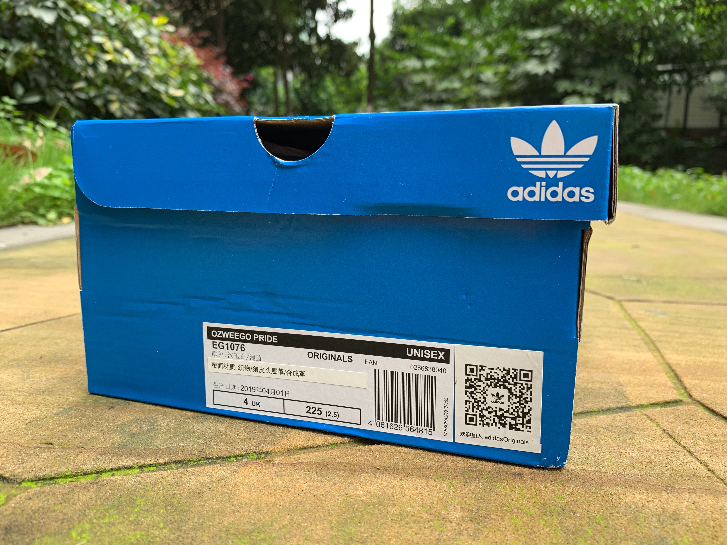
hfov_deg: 67.3
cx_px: 364
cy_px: 272
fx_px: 546
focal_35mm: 26
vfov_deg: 53.1
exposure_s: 1/122
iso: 32
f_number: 1.8
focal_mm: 4.25
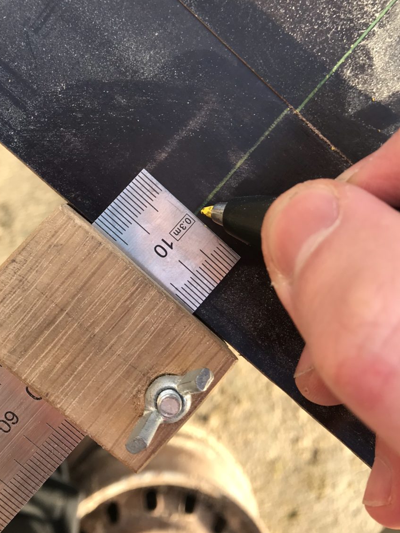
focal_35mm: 38
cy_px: 187
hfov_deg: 37.7
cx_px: 204
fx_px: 585
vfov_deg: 48.3
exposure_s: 1/185
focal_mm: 3.99
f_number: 1.8
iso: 20
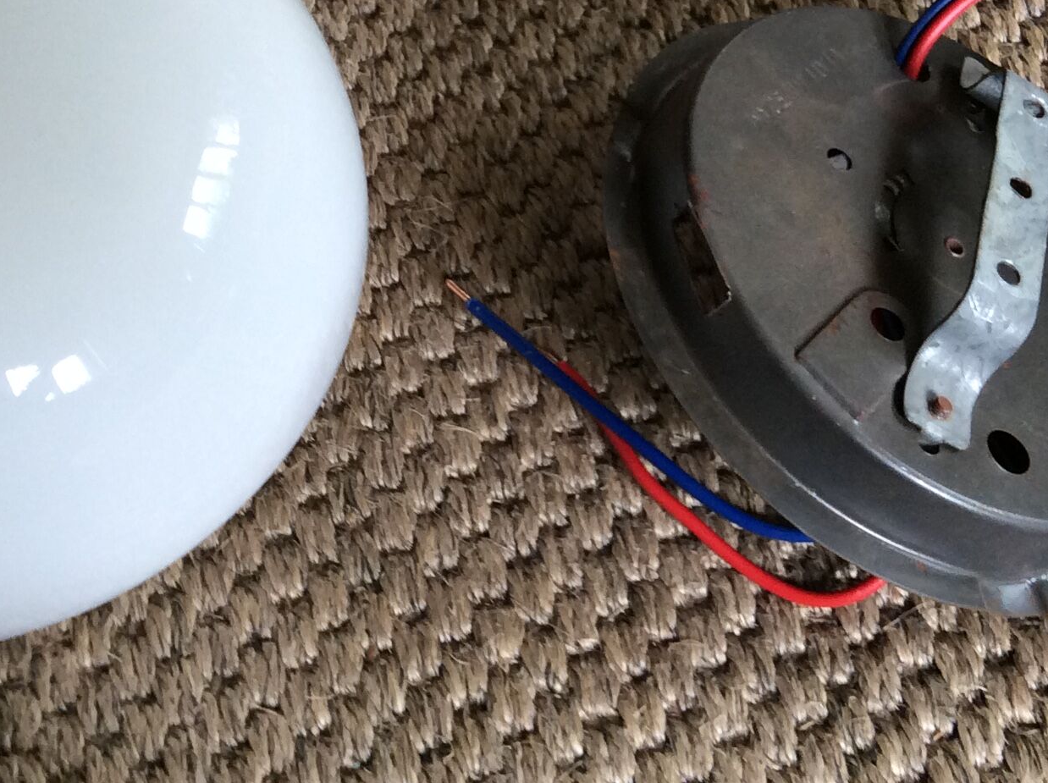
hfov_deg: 28.9
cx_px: 416
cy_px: 154
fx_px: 2026
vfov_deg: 21.6
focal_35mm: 67
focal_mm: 3.3
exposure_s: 1/25
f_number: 2.4
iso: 64
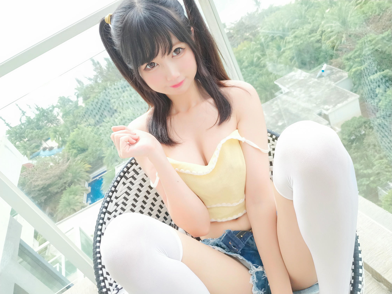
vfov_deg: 54.9
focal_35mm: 25
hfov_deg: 69.4
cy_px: 147
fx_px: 283
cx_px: 196
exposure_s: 1/849
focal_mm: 4.36
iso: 80
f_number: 1.8
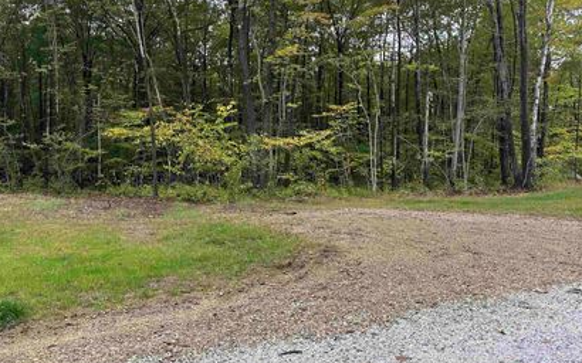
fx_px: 492
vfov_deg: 40.1
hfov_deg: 61.1
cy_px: 123
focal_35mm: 31
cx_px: 261
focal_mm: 6.86
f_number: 1.78
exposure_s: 1/396
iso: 80
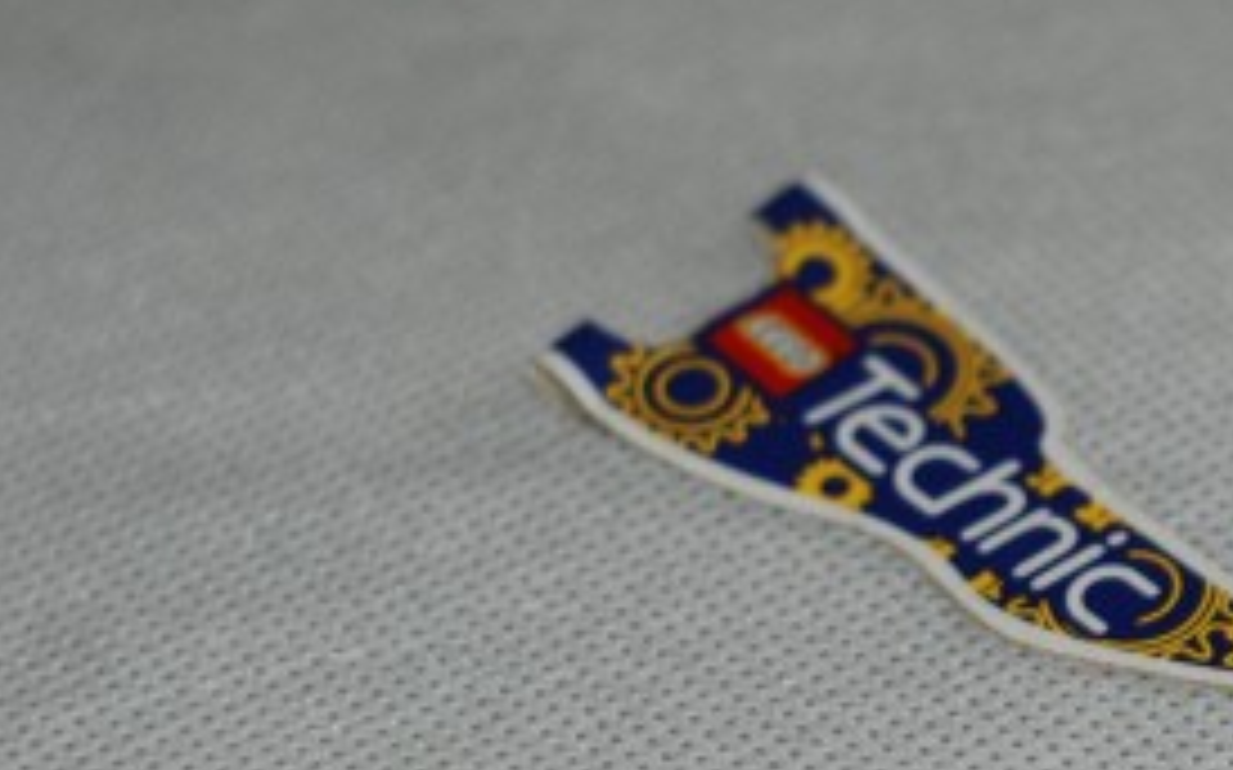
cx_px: 1328
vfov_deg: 7.3
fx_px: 6013
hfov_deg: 11.6
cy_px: 612
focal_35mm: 179
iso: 200
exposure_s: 1/60
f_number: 2.8
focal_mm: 50
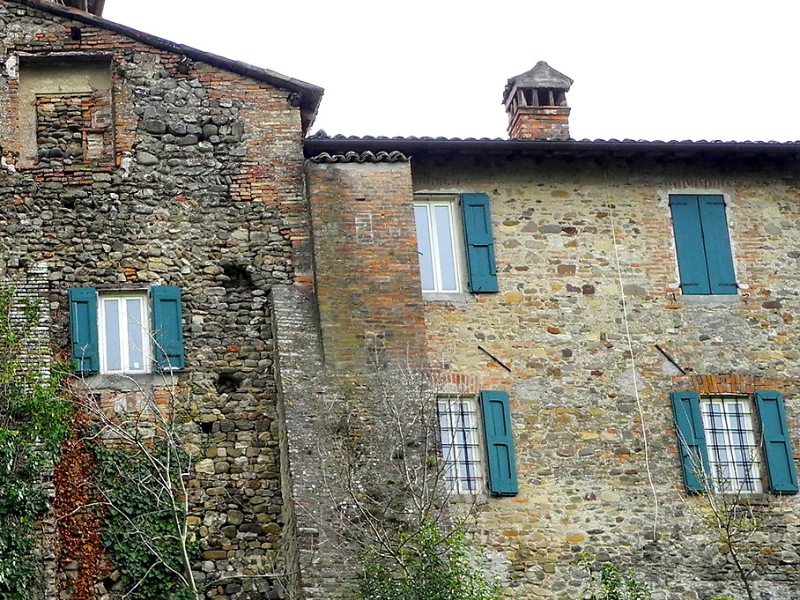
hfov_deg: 16.1
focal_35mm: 119
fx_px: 2750
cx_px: -87
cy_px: 280
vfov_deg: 12.5
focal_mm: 9.7
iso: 100
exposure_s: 1/542
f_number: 3.2
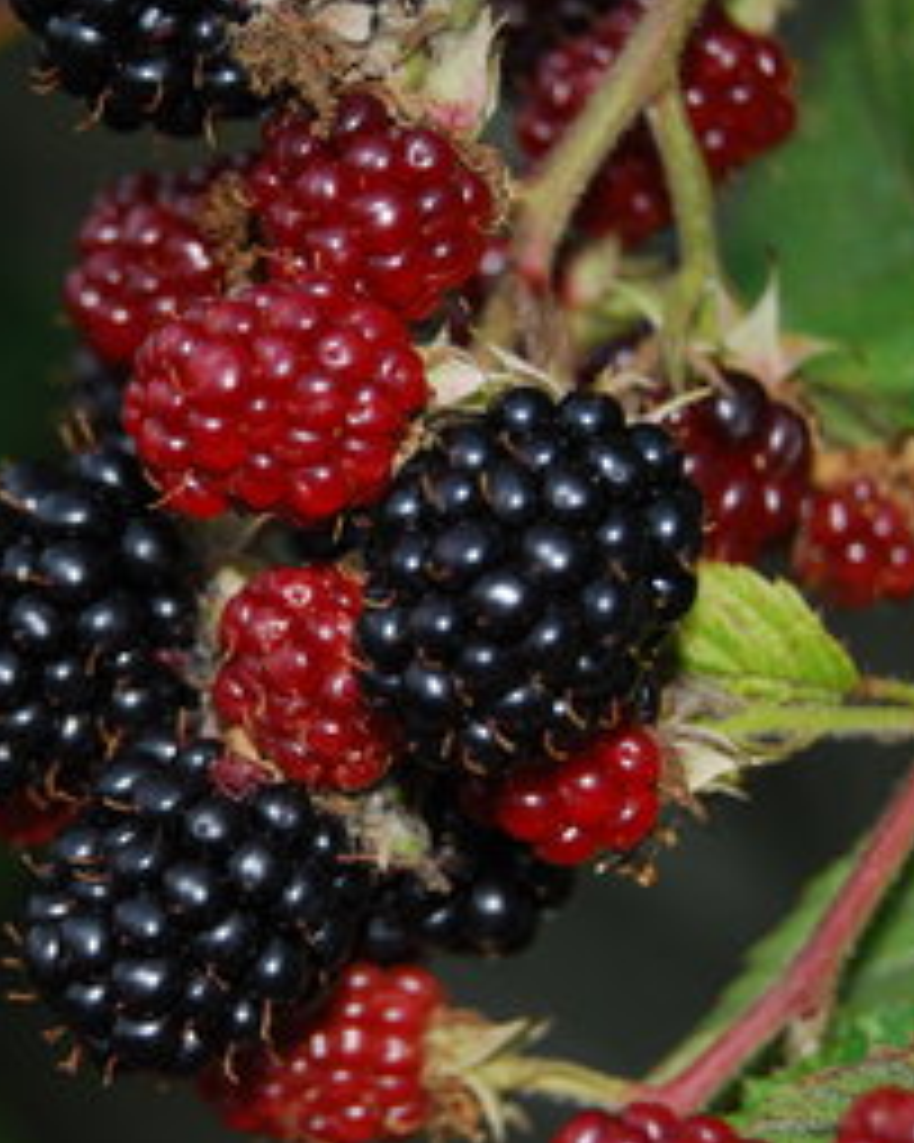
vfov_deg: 16.3
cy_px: 567
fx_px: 3983
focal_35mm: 118
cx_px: 122
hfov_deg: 13.0
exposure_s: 1/60
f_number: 5.6
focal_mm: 55
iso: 200
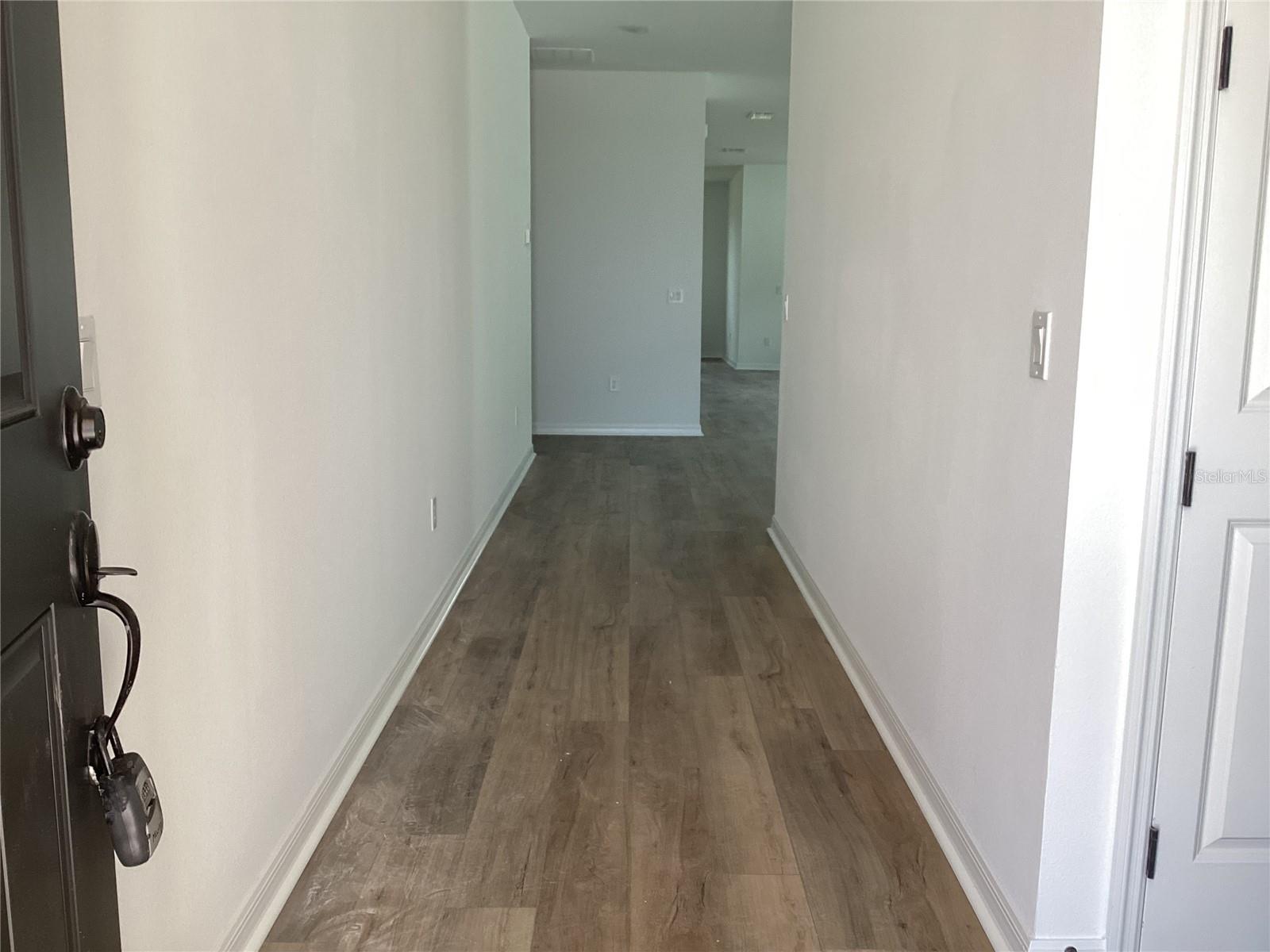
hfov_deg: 58.4
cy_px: 476
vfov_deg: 45.4
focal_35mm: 31
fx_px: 1137
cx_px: 635
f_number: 2.4
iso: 80
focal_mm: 3.3
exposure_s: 1/120
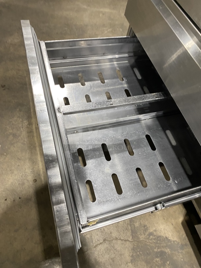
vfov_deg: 67.3
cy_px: 134
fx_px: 201
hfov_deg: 53.1
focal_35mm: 26
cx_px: 100
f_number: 1.8
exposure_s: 1/60
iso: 250
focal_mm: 4.25
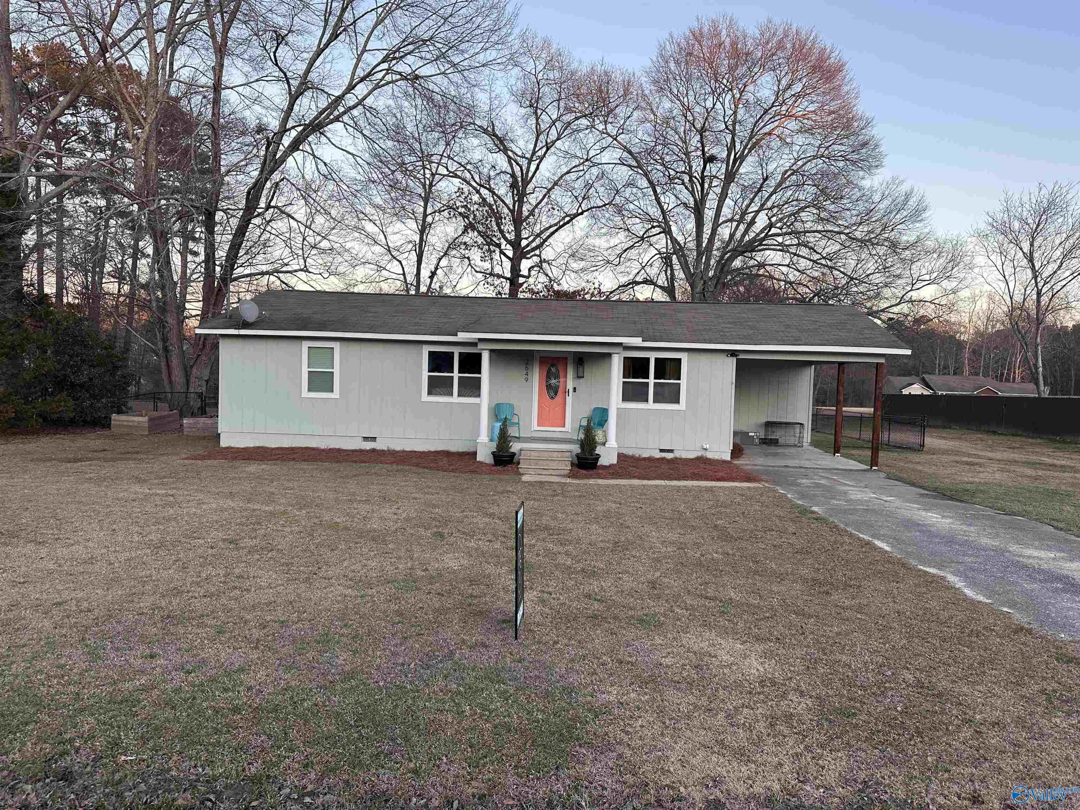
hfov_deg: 71.6
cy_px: 405
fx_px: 749
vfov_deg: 56.8
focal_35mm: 24
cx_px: 540
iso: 64
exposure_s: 1/237
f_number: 1.78
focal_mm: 6.86
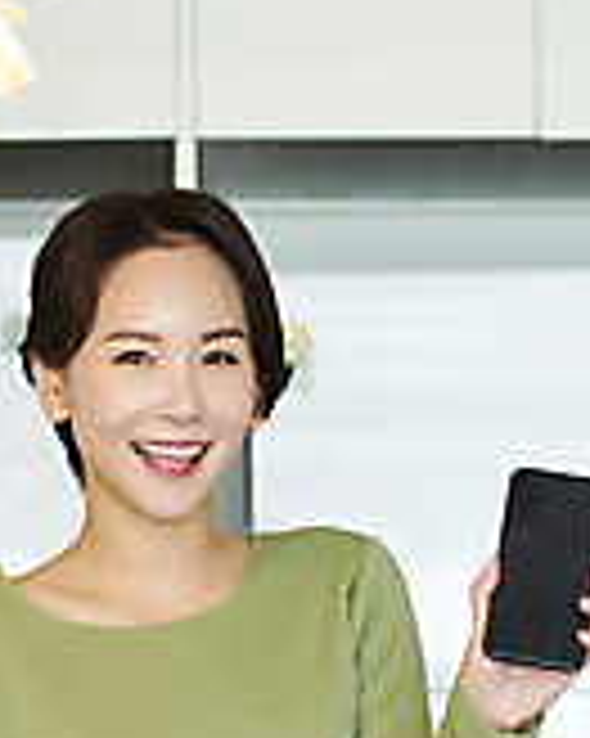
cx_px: 124
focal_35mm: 142
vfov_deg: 13.5
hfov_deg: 10.8
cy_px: 585
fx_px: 3102
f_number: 2.8
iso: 400
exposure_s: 1/100
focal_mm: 62
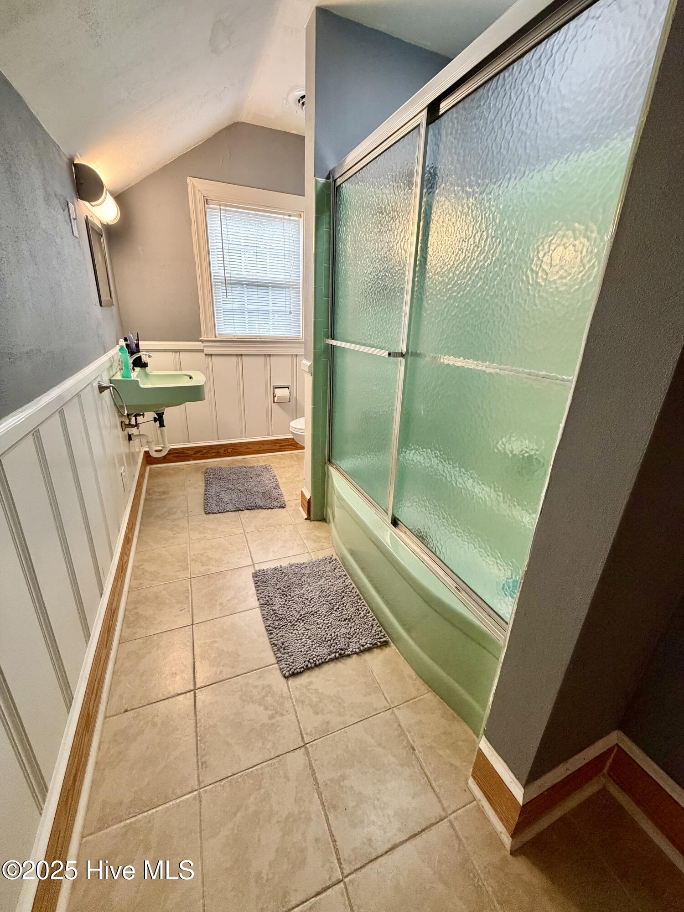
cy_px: 456
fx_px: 369
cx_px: 342
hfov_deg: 85.7
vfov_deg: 102.1
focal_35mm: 14
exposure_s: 1/60
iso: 400
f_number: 2.2
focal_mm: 2.22
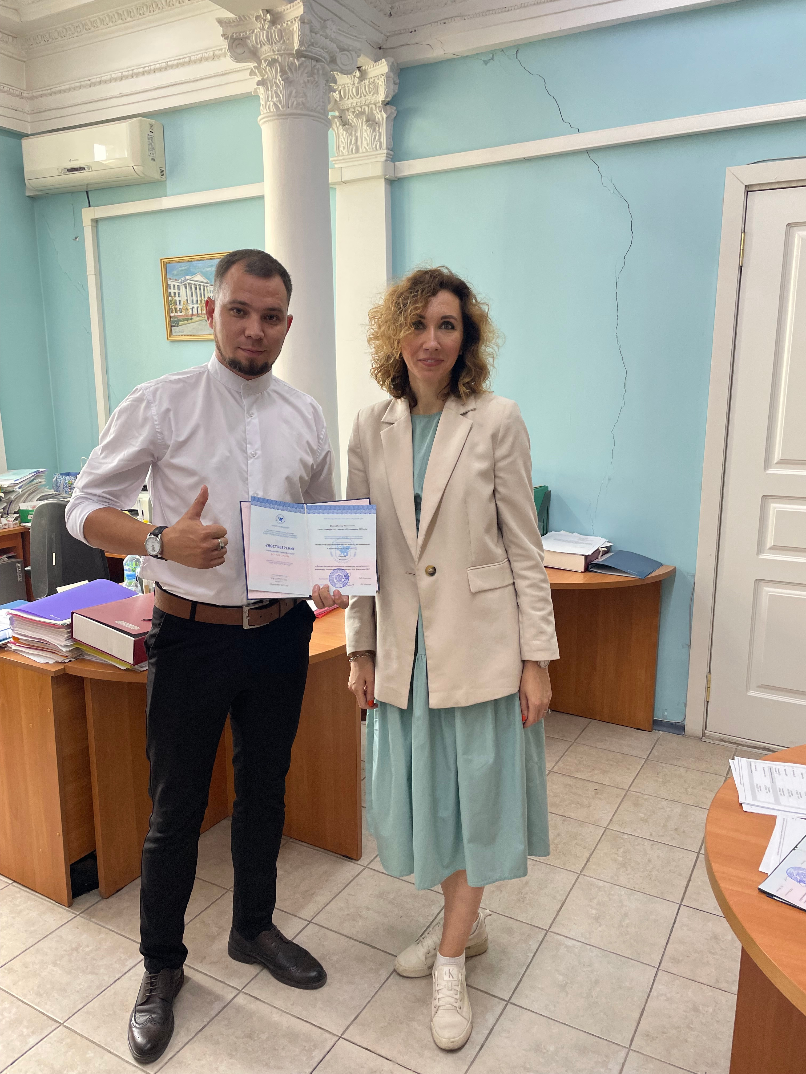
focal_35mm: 26
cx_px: 403
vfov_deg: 67.3
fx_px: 807
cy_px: 537
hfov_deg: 53.1
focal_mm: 4.2
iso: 100
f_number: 1.6
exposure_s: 1/100
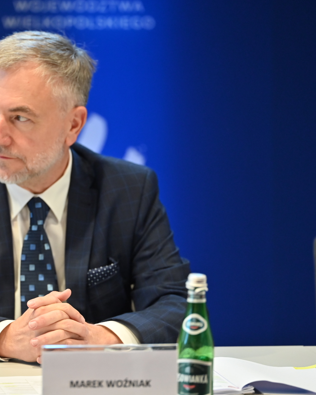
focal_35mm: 226
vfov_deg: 8.5
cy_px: 197
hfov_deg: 6.8
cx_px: 58
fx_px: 2642
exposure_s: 1/200
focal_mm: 160
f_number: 2.8
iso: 1600
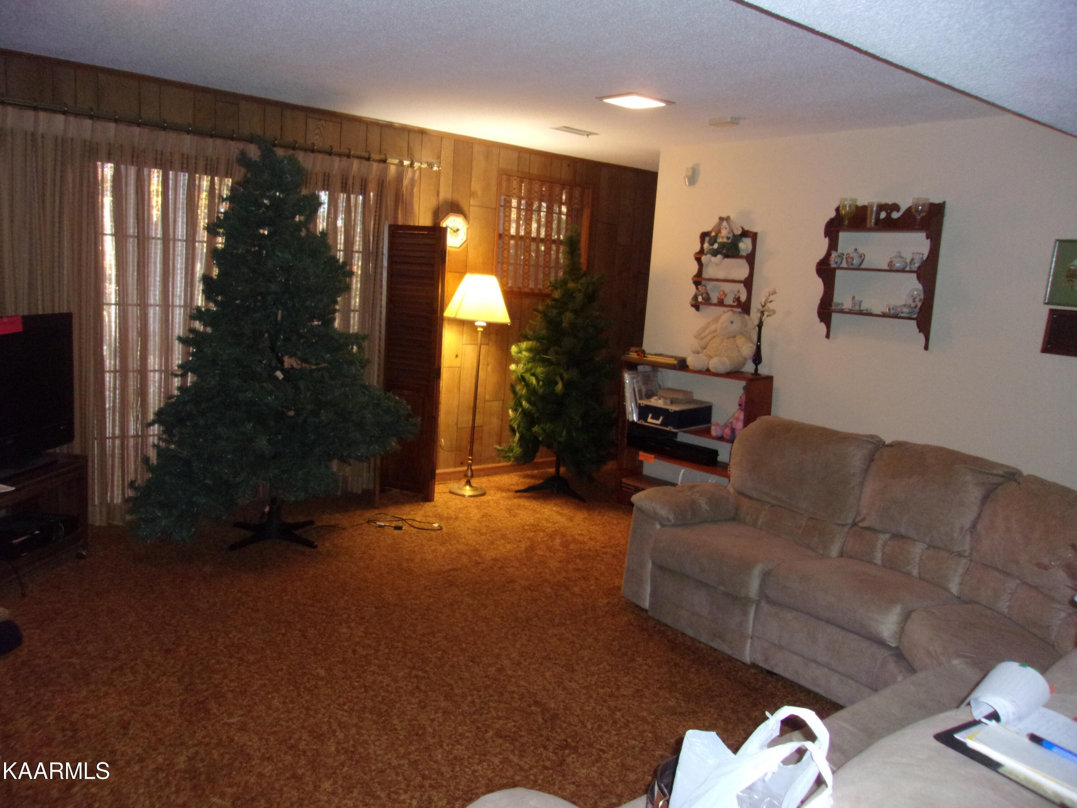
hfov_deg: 65.3
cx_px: 538
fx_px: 840
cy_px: 404
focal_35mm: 27
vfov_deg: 51.4
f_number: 3
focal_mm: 4.9
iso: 320
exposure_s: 1/34
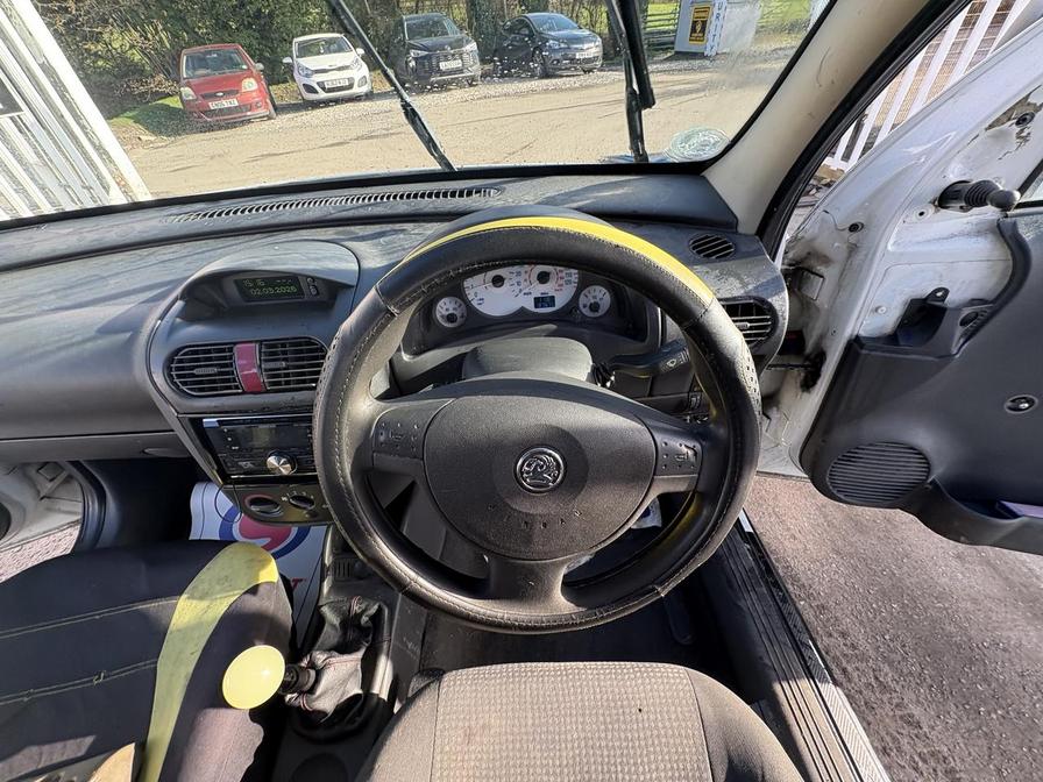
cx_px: 522
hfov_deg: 102.1
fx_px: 422
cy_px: 391
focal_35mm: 14
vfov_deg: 85.7
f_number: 2.2
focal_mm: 2.22
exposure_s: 1/99
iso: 64
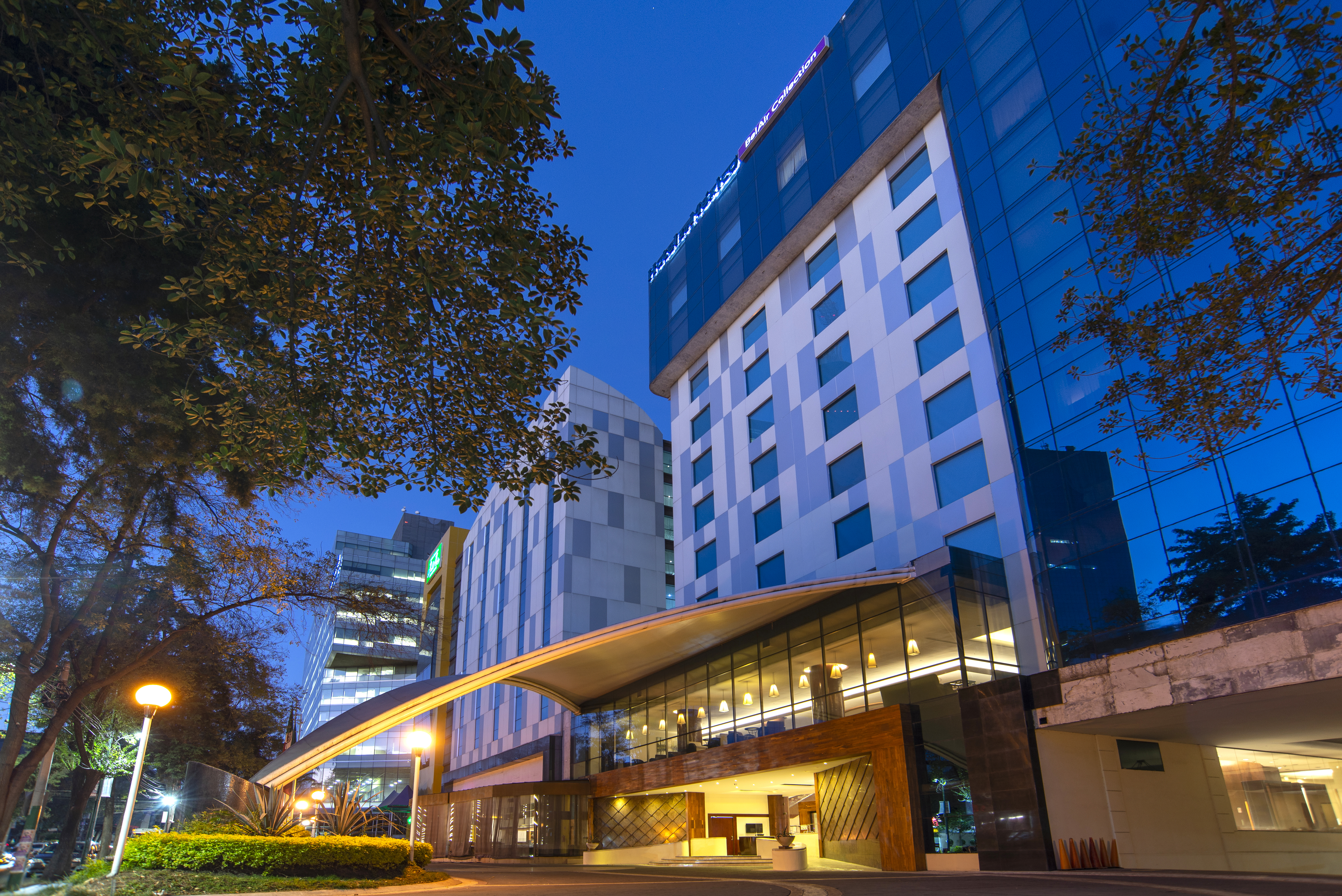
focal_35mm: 18
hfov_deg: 90.0
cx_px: 671
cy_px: 448
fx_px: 671
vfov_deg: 67.4
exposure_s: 2
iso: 100
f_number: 7.1
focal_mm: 18
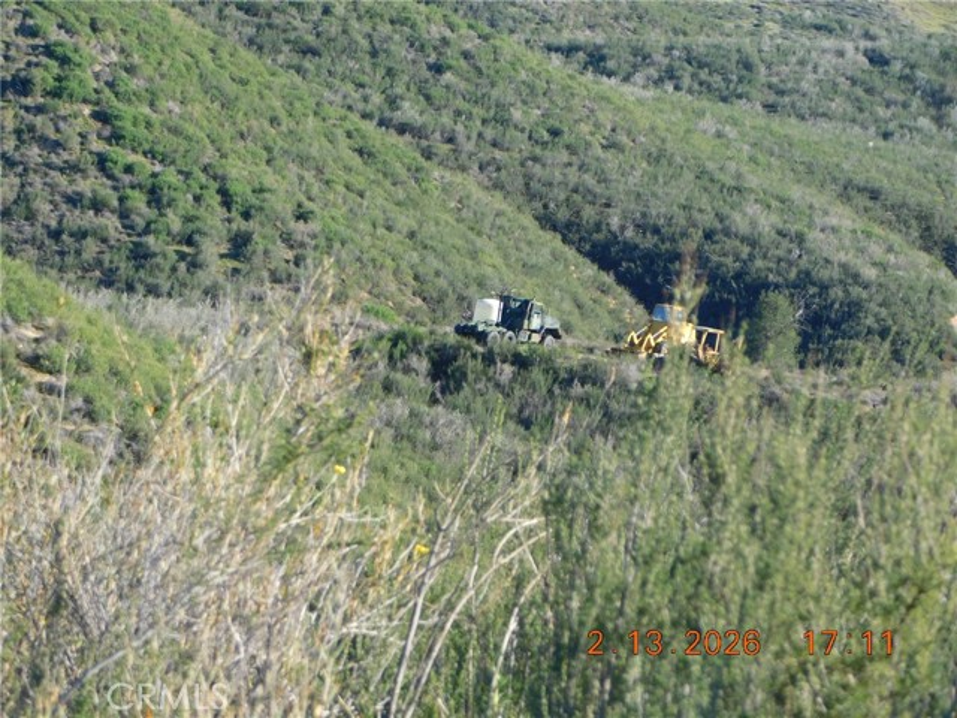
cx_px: 478
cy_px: 359
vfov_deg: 6.4
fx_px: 6414
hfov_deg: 8.5
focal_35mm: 232
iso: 125
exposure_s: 1/200
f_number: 5.6
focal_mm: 41.3
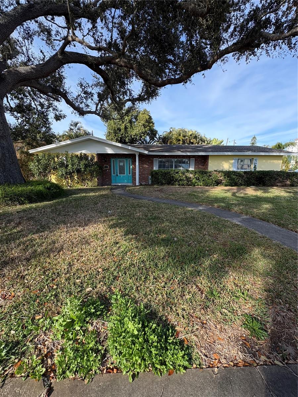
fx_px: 161
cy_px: 198
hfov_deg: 85.7
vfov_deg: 102.1
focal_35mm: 14
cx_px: 149
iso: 64
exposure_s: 1/565
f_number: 2.2
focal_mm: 2.22
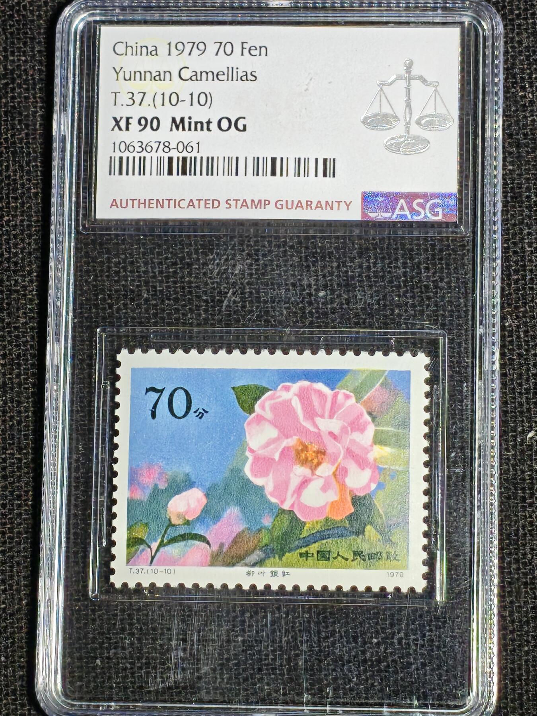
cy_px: 358
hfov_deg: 11.5
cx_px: 268
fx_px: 2668
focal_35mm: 129
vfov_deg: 15.3
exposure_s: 1/429
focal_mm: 4.94
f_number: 1.5
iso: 50
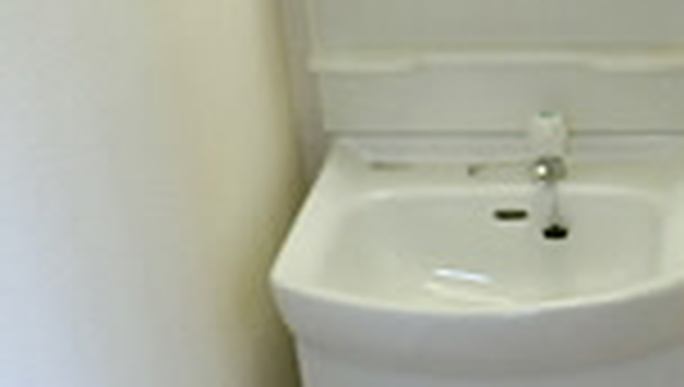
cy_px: 421
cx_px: 704
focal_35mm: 79
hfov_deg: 25.3
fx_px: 1435
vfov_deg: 15.0
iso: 400
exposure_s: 1/40
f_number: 2.8
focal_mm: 5.4
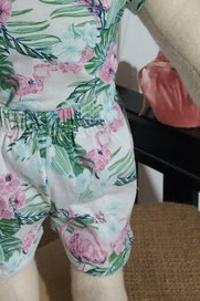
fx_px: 476
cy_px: 48
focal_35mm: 57
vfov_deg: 33.7
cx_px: 48
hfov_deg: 23.5
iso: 1669
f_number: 1.8
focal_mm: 4.27
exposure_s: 1/25
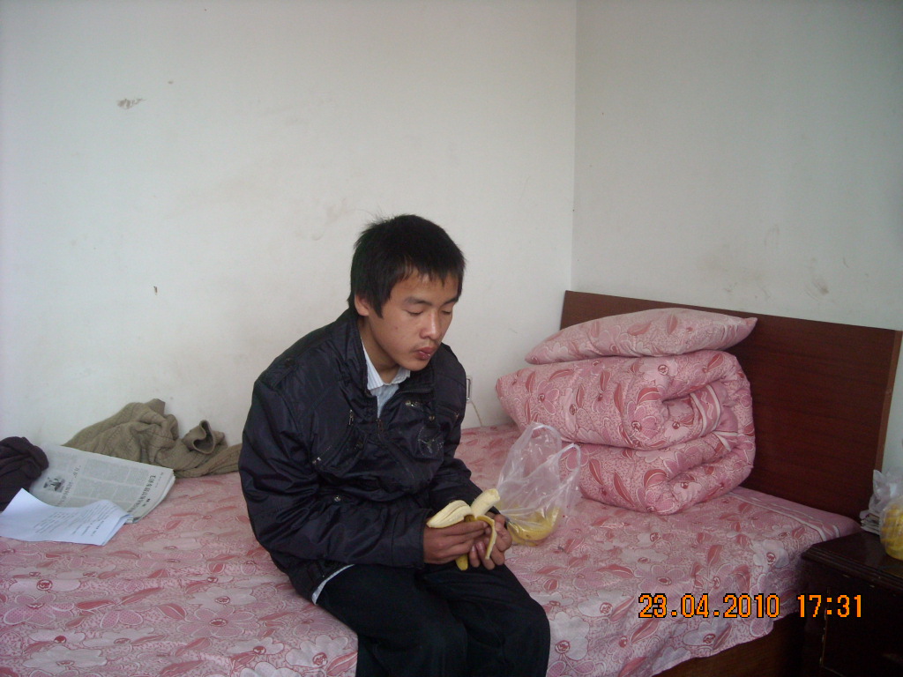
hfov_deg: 52.6
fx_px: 913
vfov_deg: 40.7
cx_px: 452
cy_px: 338
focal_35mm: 35
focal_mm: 5.7
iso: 259
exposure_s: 1/60
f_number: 2.8
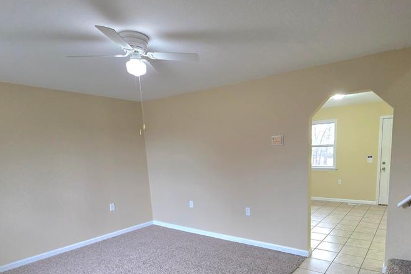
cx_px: 243
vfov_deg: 57.4
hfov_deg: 80.4
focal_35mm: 21
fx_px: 240
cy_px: 193
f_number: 1.9
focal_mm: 2.2
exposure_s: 1/60.2
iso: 400
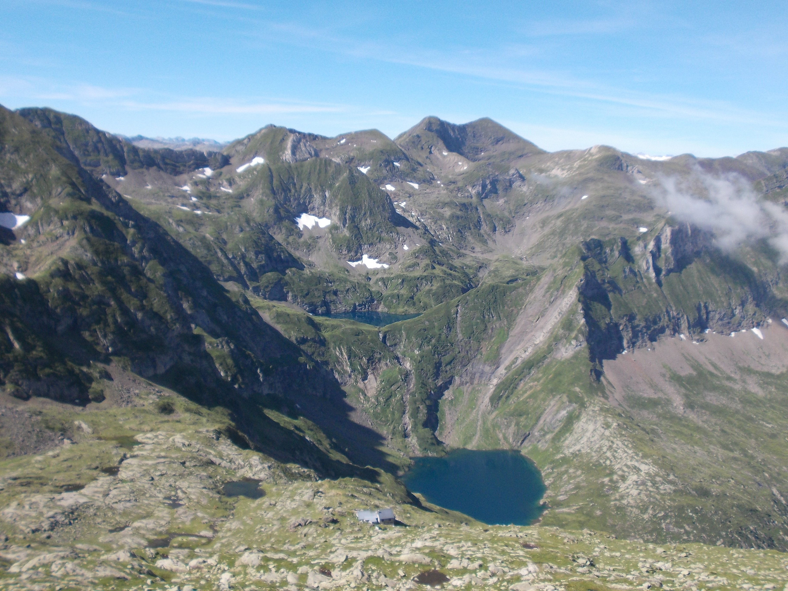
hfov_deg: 49.0
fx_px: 865
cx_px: 394
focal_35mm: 38
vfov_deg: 37.7
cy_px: 296
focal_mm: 5.3
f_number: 6.2
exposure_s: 1/160
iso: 80
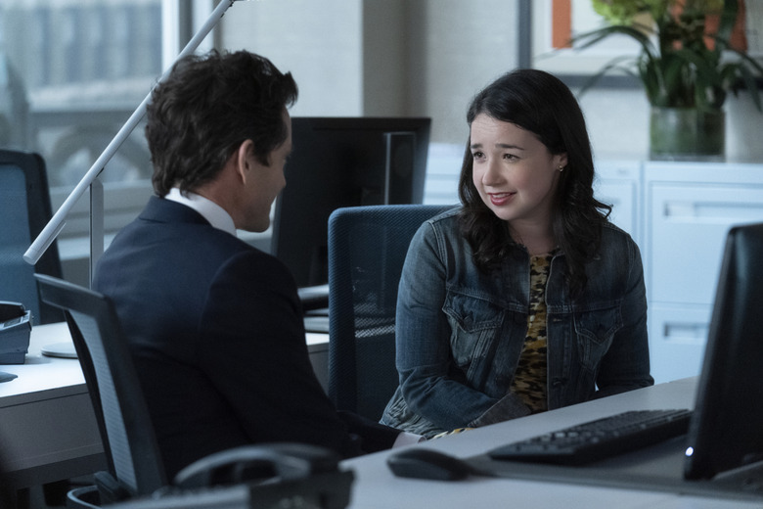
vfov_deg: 10.7
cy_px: 254
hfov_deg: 16.0
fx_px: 2713
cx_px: 382
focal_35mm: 128
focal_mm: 128
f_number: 3.5
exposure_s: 1/80
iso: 10000
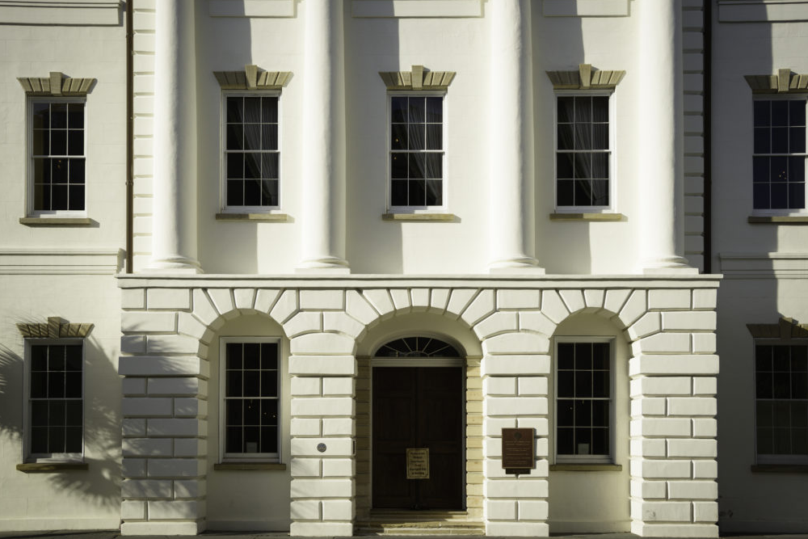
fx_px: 965
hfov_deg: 45.4
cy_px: 274
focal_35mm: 43
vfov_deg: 31.2
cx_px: 397
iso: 200
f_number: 11
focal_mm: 42
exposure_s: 1/800
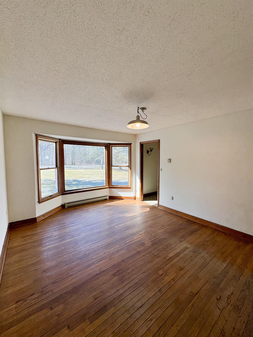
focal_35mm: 14
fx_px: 136
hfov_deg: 85.7
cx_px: 126
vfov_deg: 102.1
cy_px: 168
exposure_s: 1/157
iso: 40
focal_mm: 2.22
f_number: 2.2
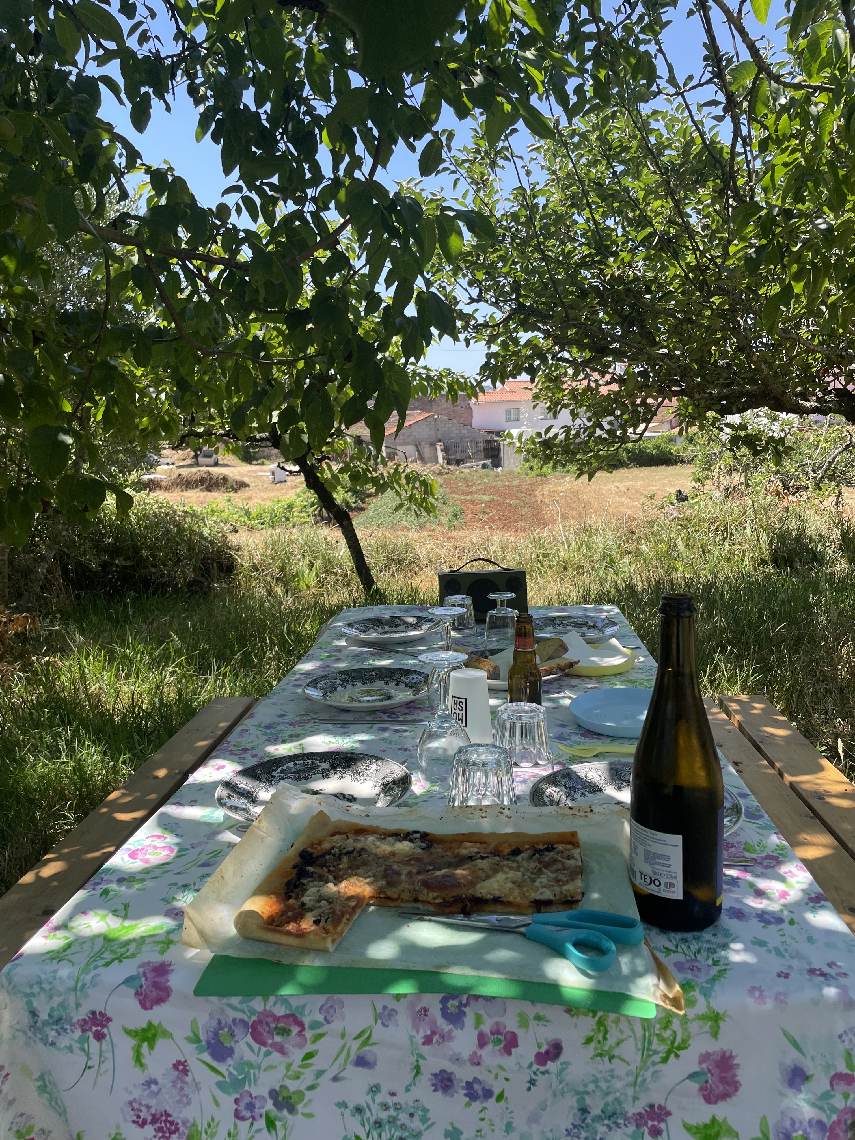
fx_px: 856
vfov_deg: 67.3
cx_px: 428
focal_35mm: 26
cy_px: 570
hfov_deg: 53.1
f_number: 1.6
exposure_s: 1/1033
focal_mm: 4.2
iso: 32
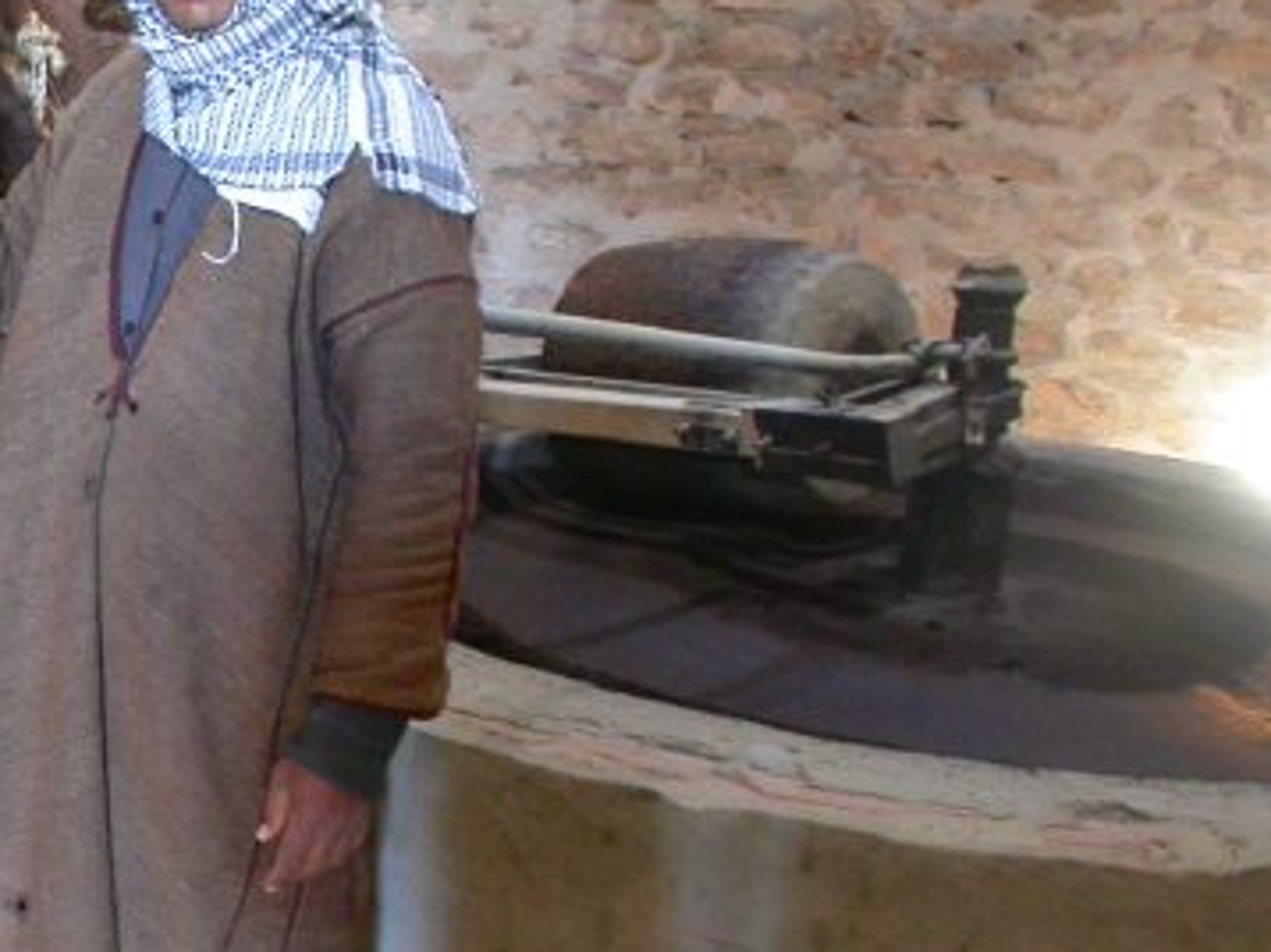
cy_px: 494
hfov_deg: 21.8
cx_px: -117
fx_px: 3119
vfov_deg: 17.3
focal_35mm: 85
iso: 271
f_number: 2.6
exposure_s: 1/4.4
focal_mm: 7.85
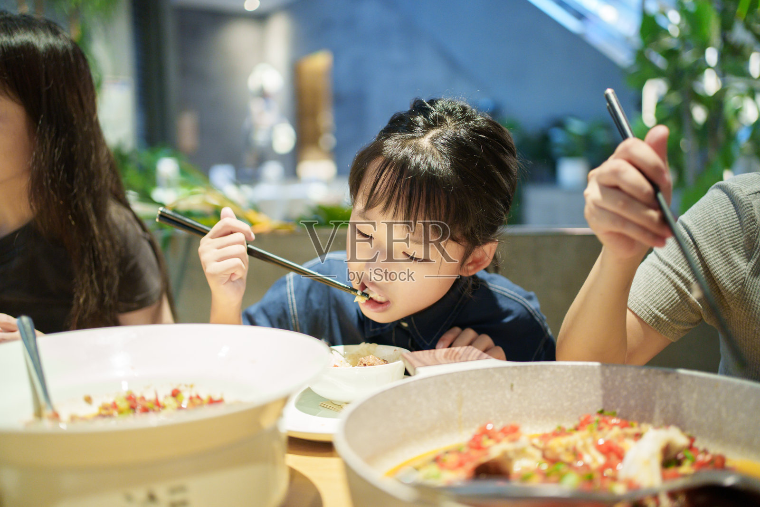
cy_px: 254
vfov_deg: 37.9
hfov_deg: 54.4
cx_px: 380
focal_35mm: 35
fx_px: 739
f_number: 2
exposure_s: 1/160
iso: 1250
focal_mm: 35
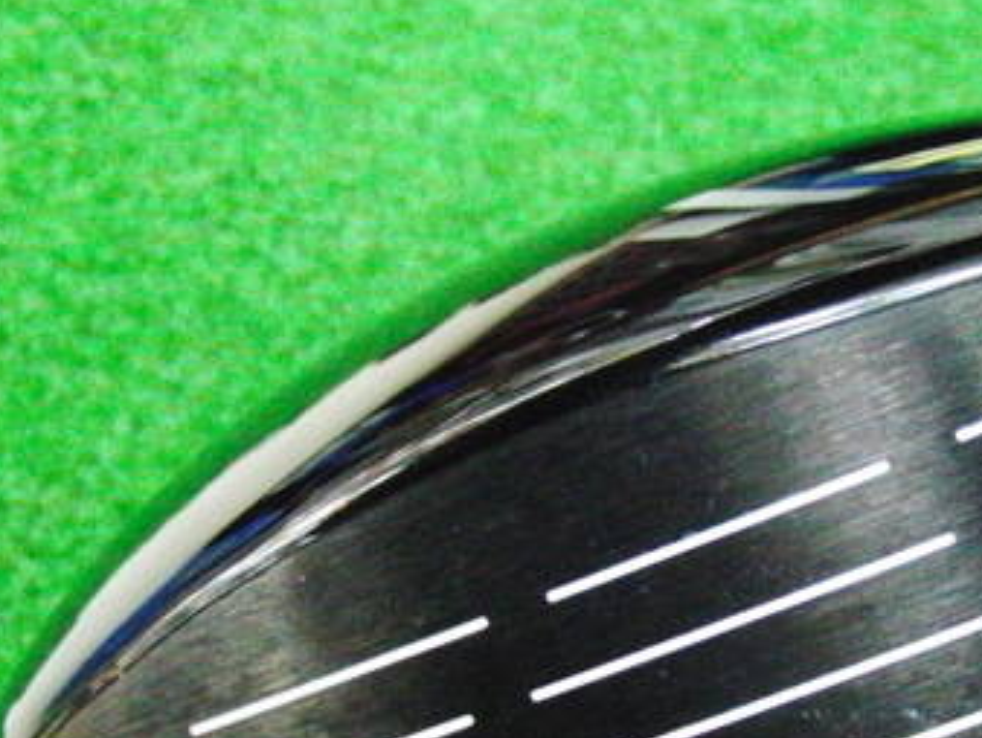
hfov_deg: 27.1
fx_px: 1987
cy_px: 569
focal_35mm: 70
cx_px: 816
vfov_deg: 20.8
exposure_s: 1/100
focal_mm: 6.42
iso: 3200
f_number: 3.6
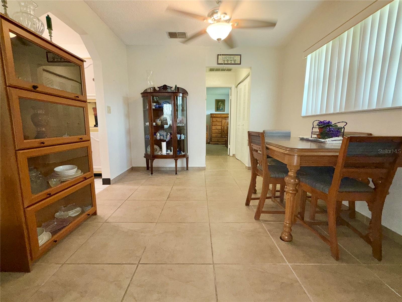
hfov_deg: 102.1
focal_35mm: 14
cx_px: 201
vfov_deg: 85.7
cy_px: 151
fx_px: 163
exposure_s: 1/60
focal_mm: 2.22
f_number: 2.2
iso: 100
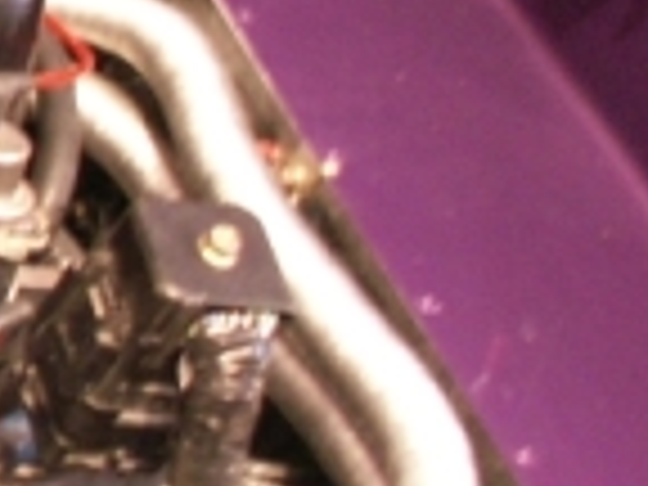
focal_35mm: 185
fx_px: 3463
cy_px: 38
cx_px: -886
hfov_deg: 9.5
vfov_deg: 8.0
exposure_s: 1/2
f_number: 2.8
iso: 160
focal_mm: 6.24
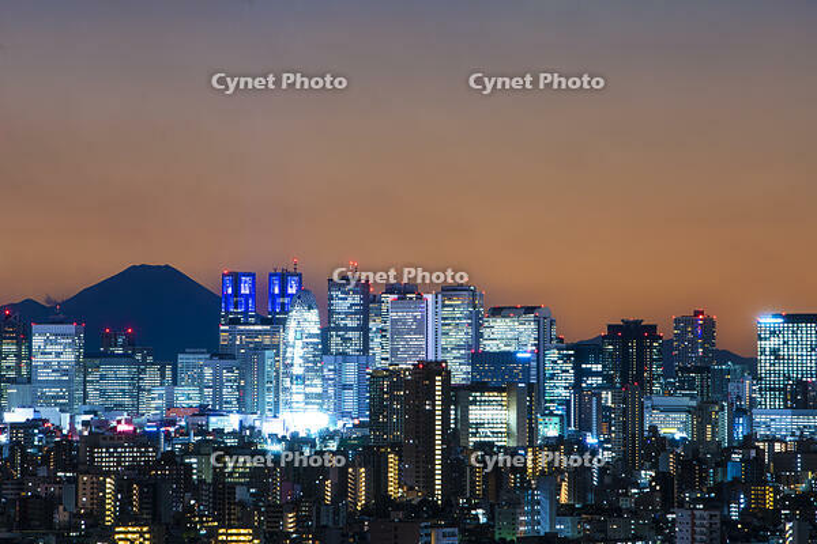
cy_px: 272
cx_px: 408
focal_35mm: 200
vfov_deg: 6.9
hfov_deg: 10.3
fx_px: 4539
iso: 100
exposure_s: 20
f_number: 11
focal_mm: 200
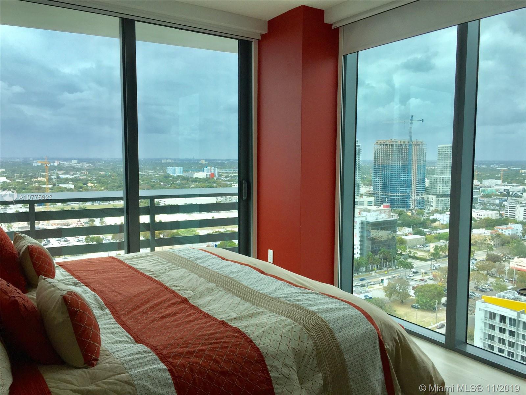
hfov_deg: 61.7
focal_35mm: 29
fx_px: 441
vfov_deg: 48.2
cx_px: 263
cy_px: 198
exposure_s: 1/1130
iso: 32
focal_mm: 4.15
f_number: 2.2
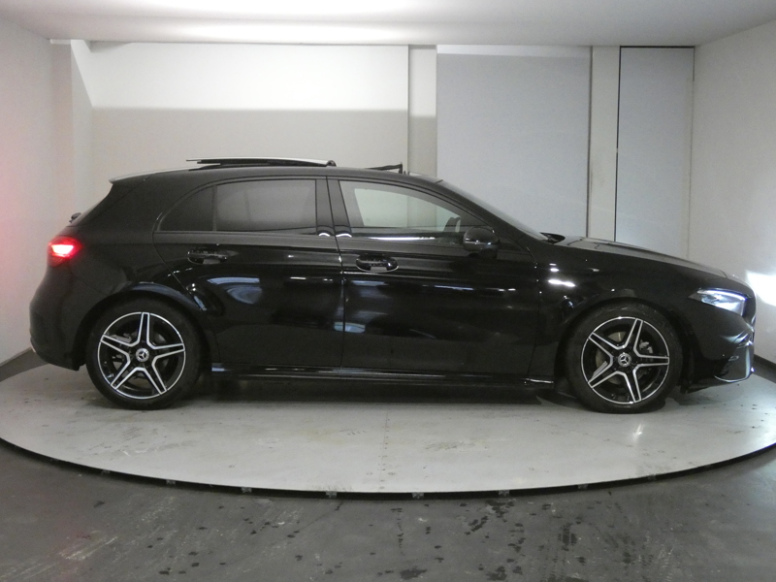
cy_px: 291
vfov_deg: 30.3
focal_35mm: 48
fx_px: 1076
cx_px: 388
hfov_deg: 39.7
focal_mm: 8.6
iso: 1600
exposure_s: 1/80
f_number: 3.8
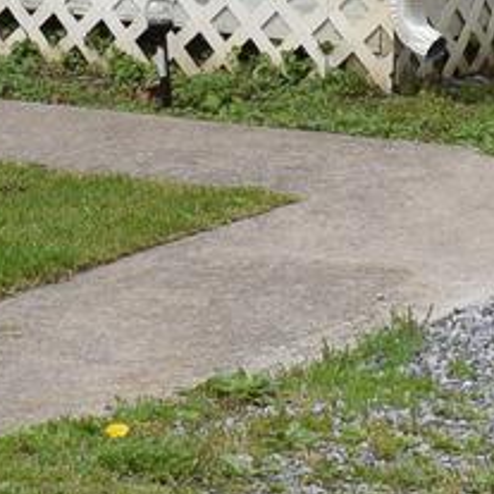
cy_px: -760
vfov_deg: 7.2
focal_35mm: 227
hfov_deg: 7.7
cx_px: 155
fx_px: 3665
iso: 200
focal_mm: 18
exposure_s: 1/400
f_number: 9
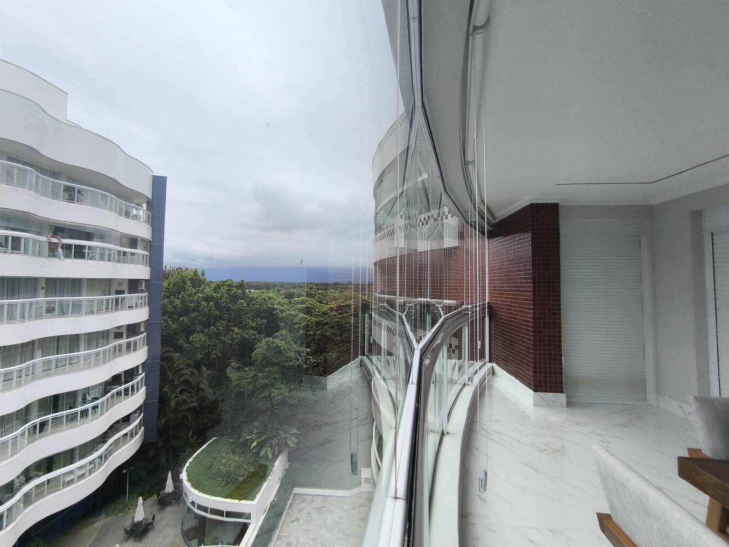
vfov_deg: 74.7
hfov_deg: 91.0
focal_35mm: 17
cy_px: 261
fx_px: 358
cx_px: 346
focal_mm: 1.65
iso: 50
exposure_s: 1/910
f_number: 2.2
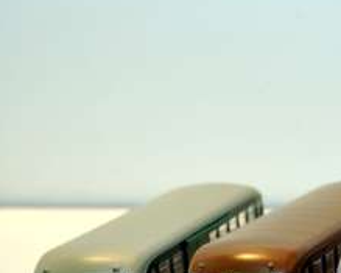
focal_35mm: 120
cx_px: 495
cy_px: 246
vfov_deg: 12.7
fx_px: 1211
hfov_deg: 15.0
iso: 800
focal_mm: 35
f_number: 11
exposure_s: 1/60
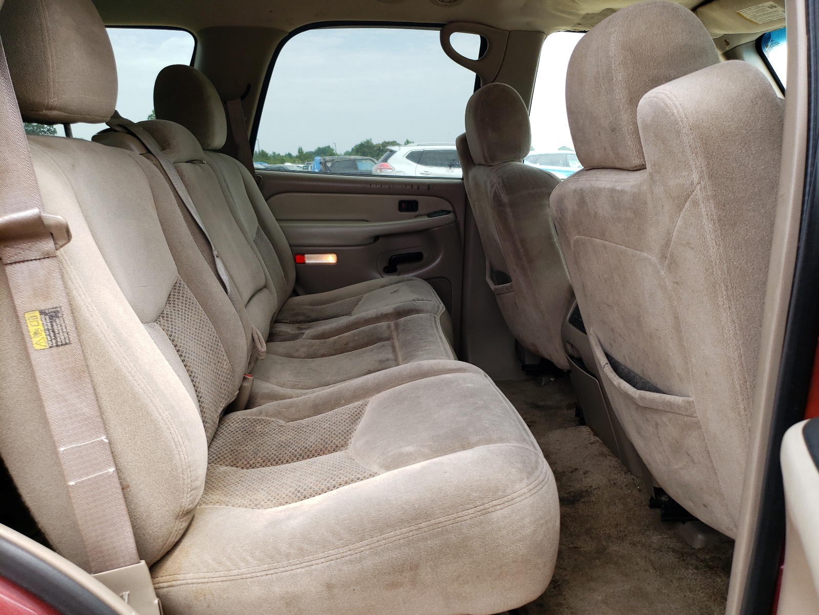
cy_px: 308
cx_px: 410
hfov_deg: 67.3
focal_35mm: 26
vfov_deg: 53.1
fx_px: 615
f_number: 1.5
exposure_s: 1/400
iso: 50
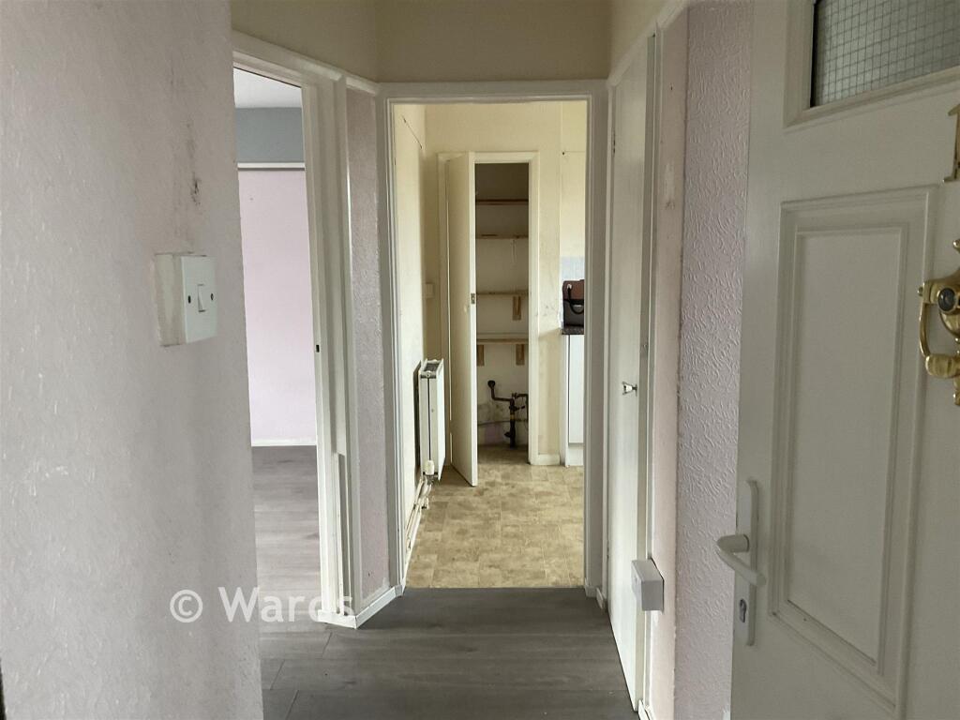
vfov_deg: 48.2
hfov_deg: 61.7
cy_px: 360
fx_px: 804
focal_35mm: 29
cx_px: 480
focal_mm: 3
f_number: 1.8
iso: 100
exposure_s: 1/60
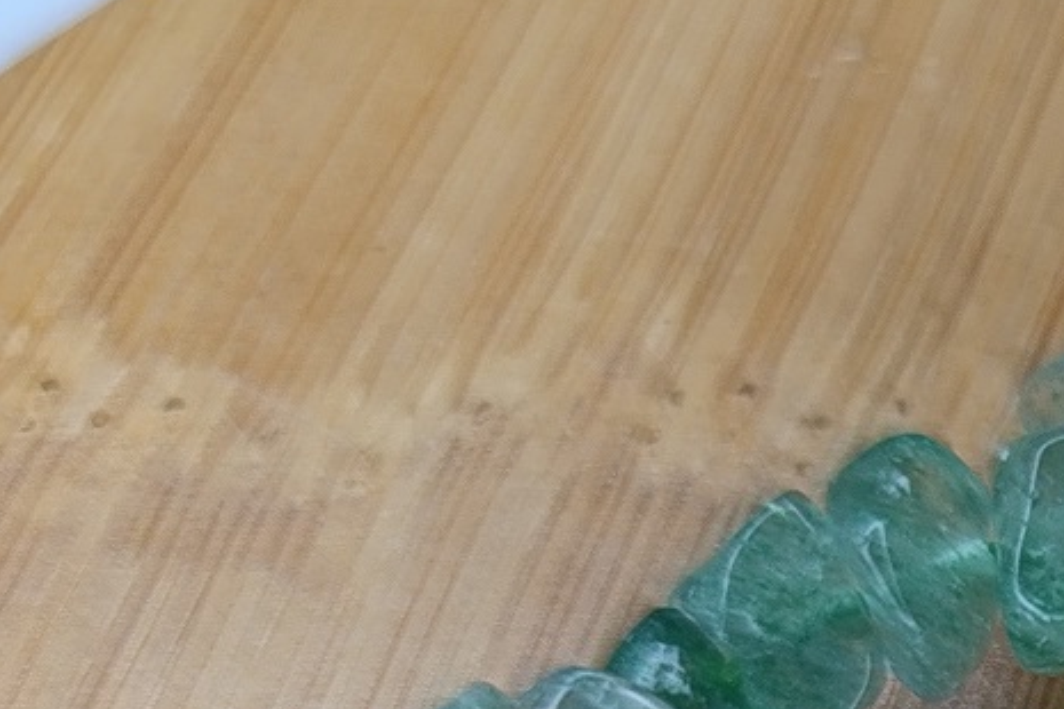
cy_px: 1182
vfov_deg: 12.2
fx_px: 3103
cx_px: 1856
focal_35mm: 105
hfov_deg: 16.6
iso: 200
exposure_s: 1/100
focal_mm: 6.14
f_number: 1.6
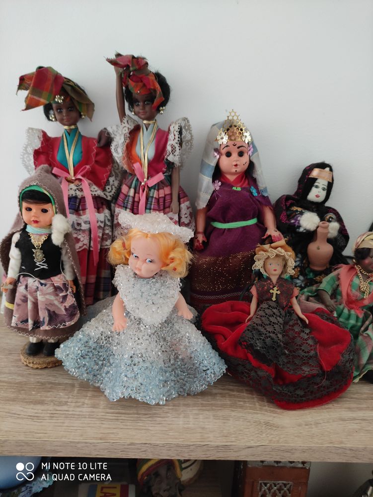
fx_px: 359
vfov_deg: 69.4
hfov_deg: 54.9
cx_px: 186
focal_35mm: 25
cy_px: 248
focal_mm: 5.43
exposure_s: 1/25
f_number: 1.89
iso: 1502
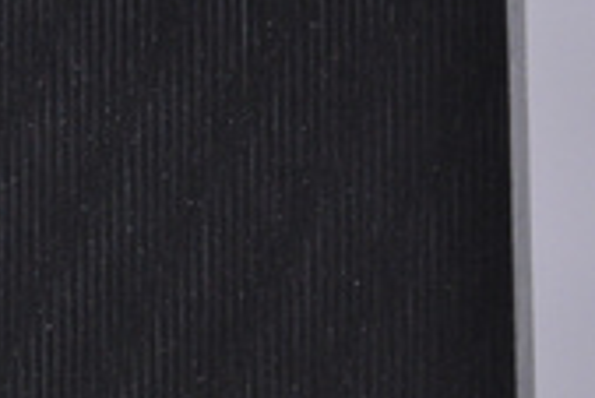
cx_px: 4
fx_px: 6920
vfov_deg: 3.3
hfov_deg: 4.9
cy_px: 488
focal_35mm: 418
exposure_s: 1/125
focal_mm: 105
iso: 3200
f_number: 9.5
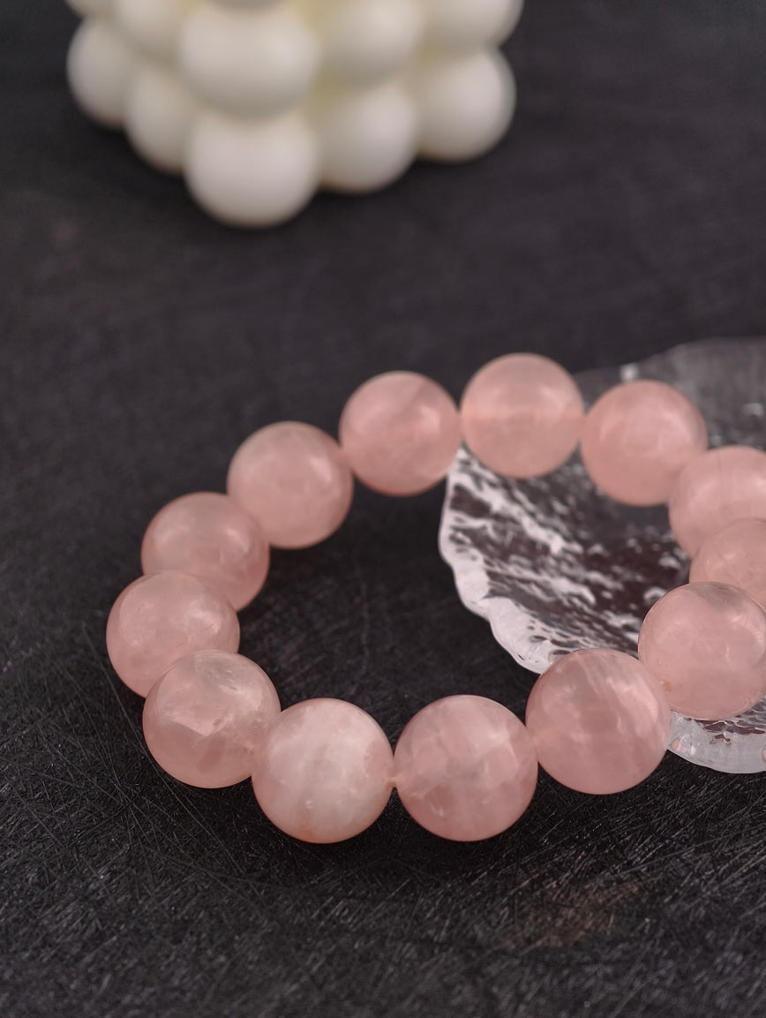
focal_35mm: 85
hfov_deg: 17.4
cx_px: 383
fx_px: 2502
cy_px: 509
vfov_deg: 23.0
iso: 125
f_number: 2.67
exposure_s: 1/160
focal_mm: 22.48
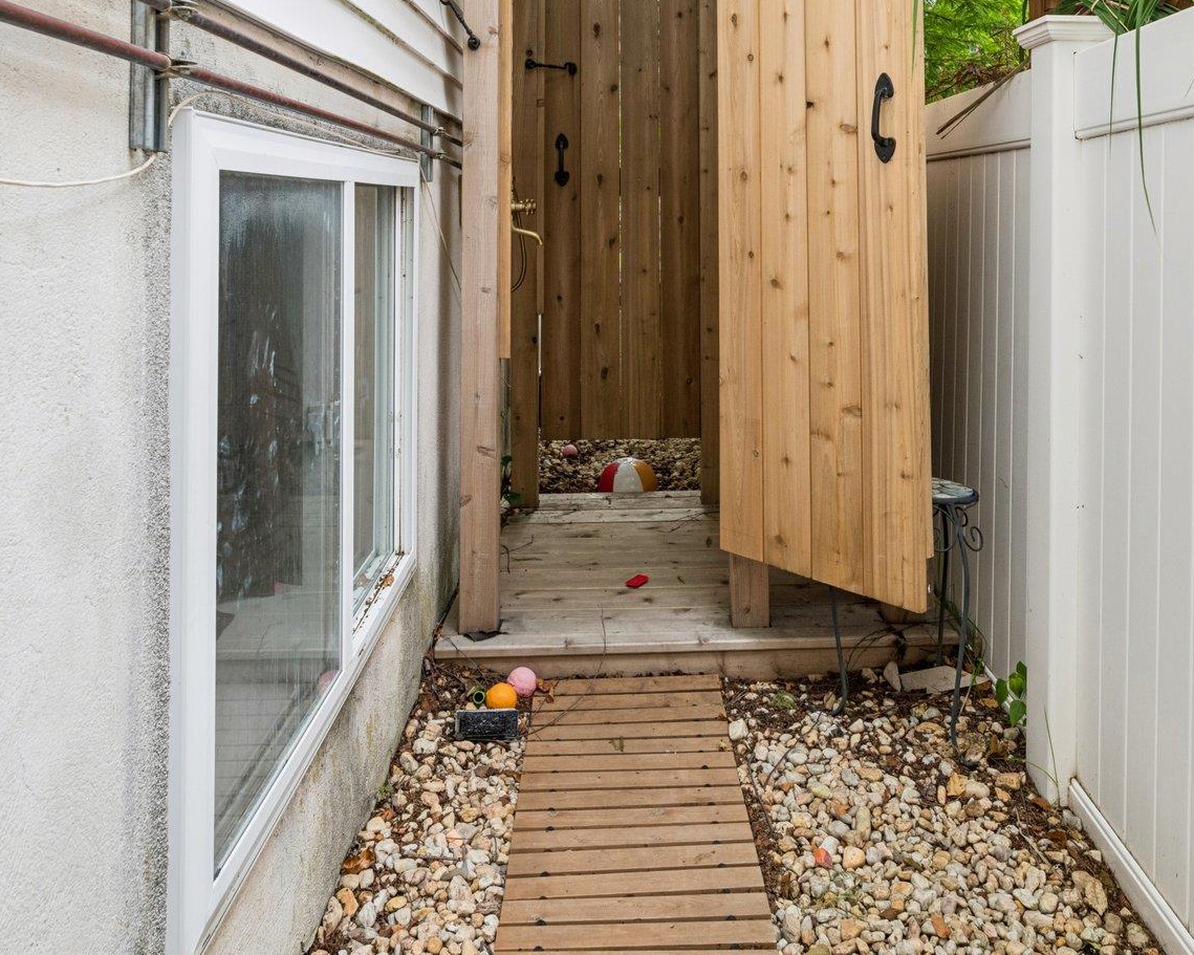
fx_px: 954
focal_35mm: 27
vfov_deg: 51.6
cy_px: 277
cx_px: 652
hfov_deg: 64.0
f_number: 9
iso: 400
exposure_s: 1/15
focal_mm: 16
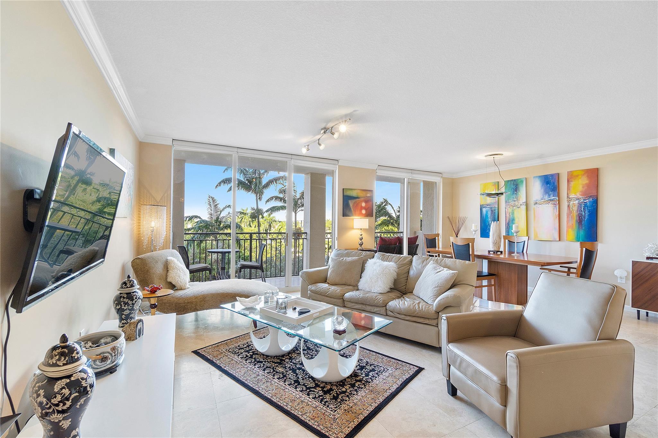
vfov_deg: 77.3
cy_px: 219
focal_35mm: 15
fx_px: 274
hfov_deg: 100.4
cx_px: 329
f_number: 11
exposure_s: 1/5
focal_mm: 10
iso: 160
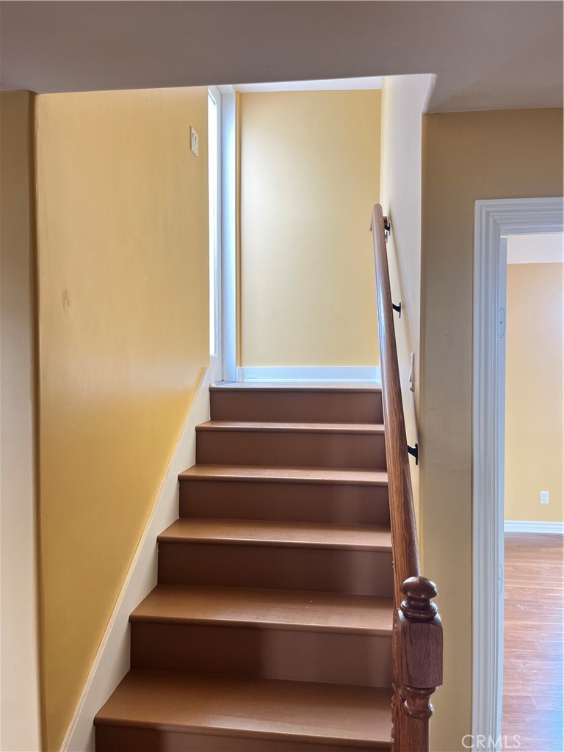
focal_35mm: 26
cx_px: 282
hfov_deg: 53.1
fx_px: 565
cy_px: 376
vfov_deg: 67.3
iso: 80
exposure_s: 1/60
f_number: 1.6
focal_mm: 5.1
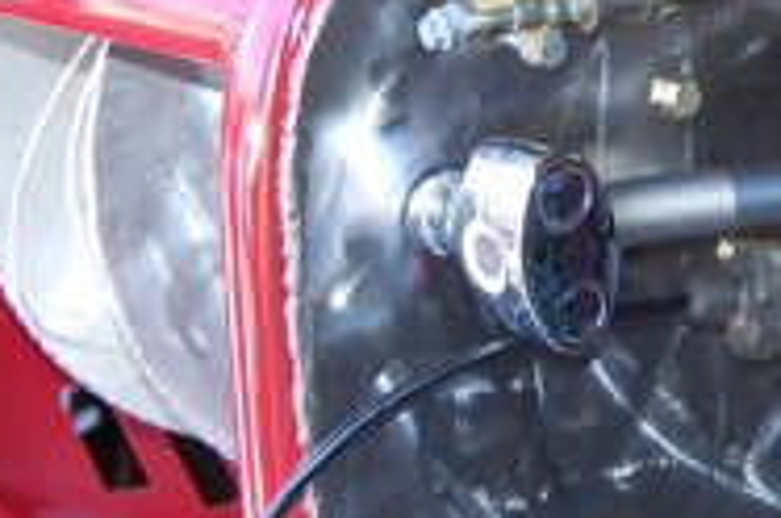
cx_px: 647
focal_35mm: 144
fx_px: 3119
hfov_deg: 14.2
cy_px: 209
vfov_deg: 9.5
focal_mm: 28
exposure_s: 1/60
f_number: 4.2
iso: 400
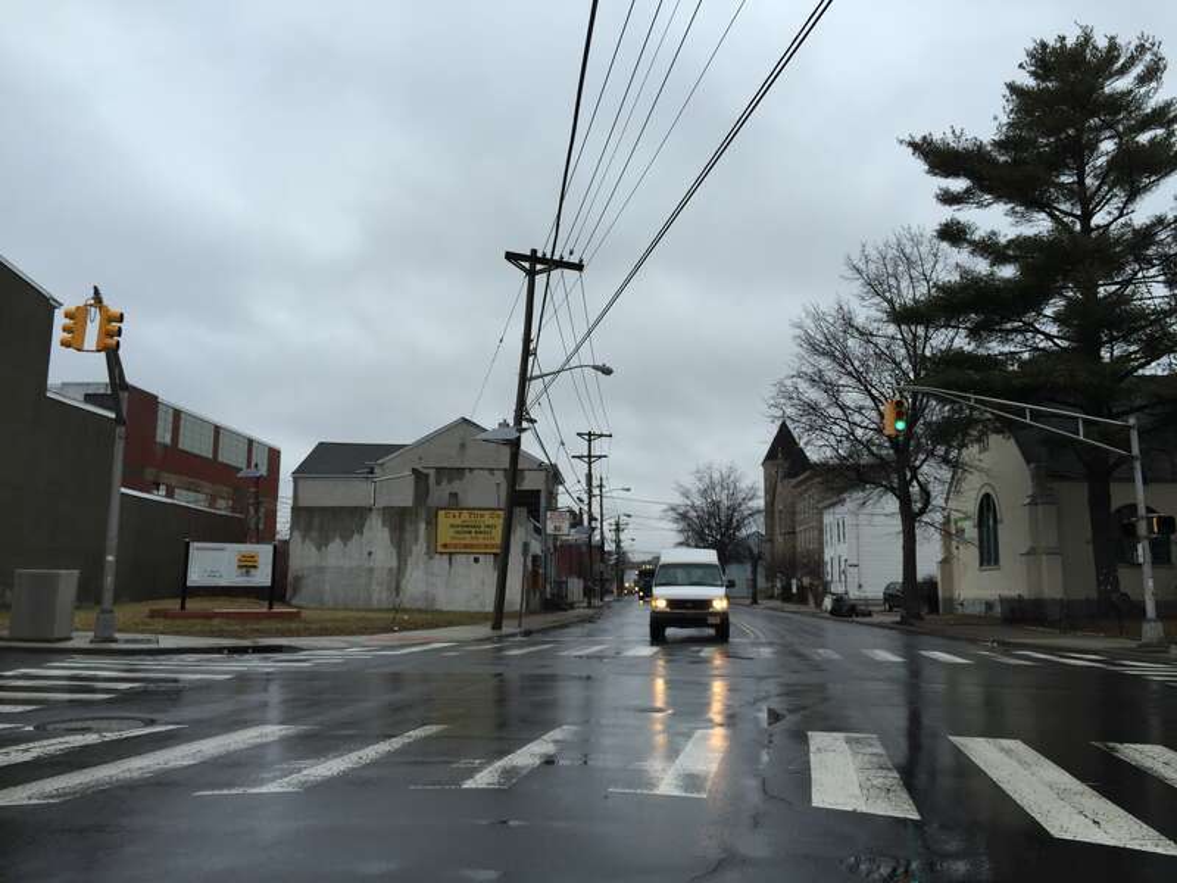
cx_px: 588
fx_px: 986
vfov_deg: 48.2
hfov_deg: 61.7
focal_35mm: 29
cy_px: 442
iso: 32
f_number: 2.2
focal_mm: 4.15
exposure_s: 1/514
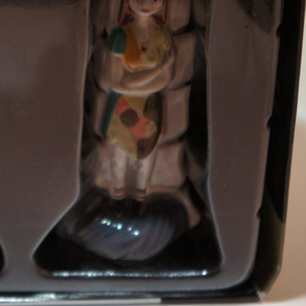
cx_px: 25
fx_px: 2113
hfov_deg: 8.3
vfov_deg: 8.3
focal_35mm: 211
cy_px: 73
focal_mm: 55
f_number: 5.6
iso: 800
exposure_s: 1/100
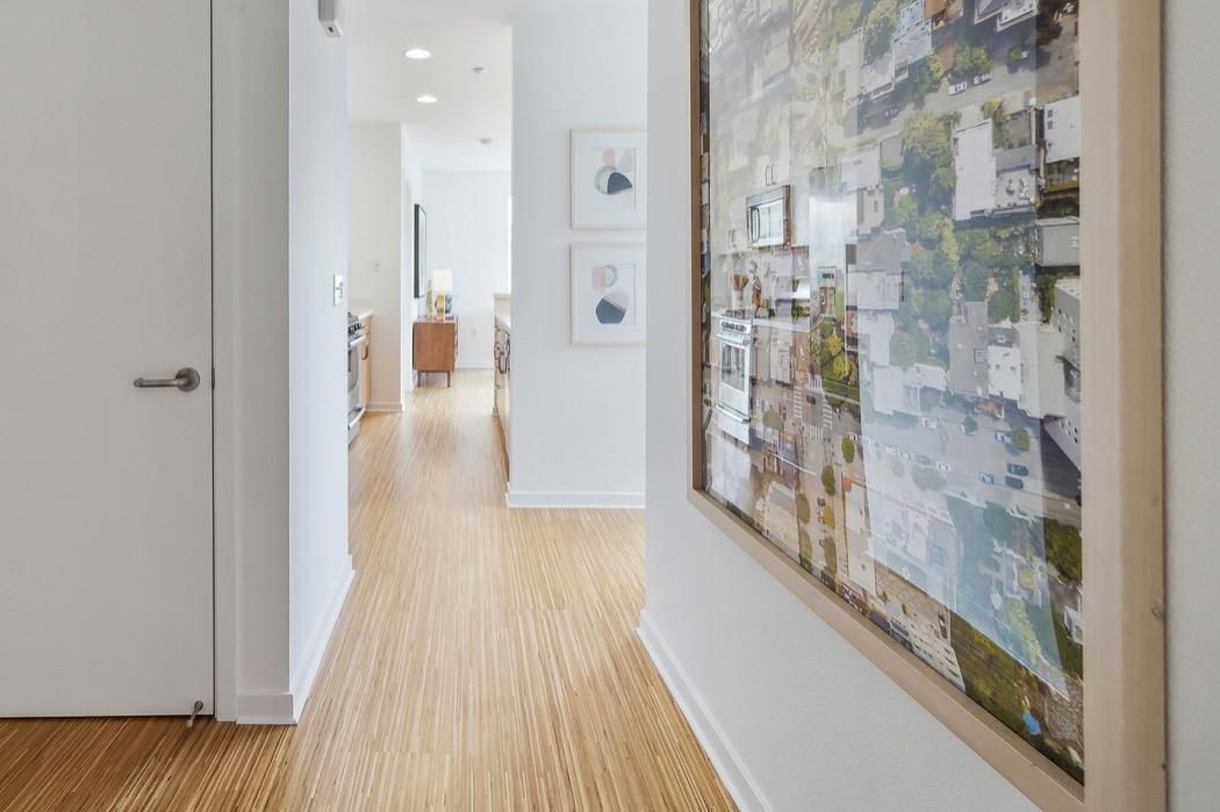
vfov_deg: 60.5
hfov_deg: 82.1
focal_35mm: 20
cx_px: 443
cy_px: 272
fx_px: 677
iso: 500
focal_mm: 14
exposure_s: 1/50
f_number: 8
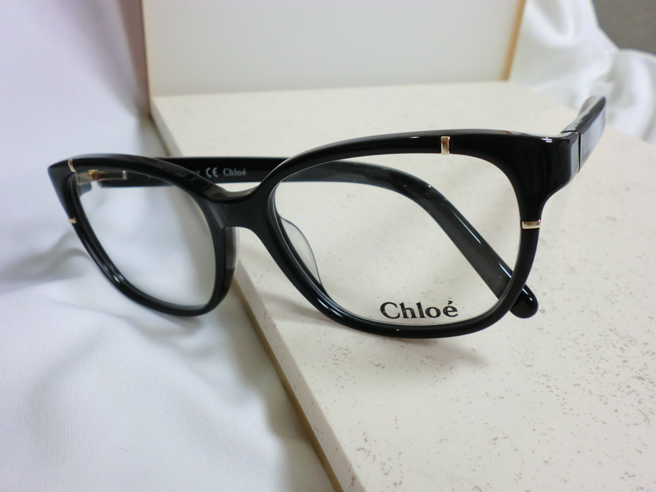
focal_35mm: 32
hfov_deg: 56.8
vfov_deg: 44.2
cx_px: 328
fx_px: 606
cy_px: 246
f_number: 3.5
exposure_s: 1/60
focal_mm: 5.8
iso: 200
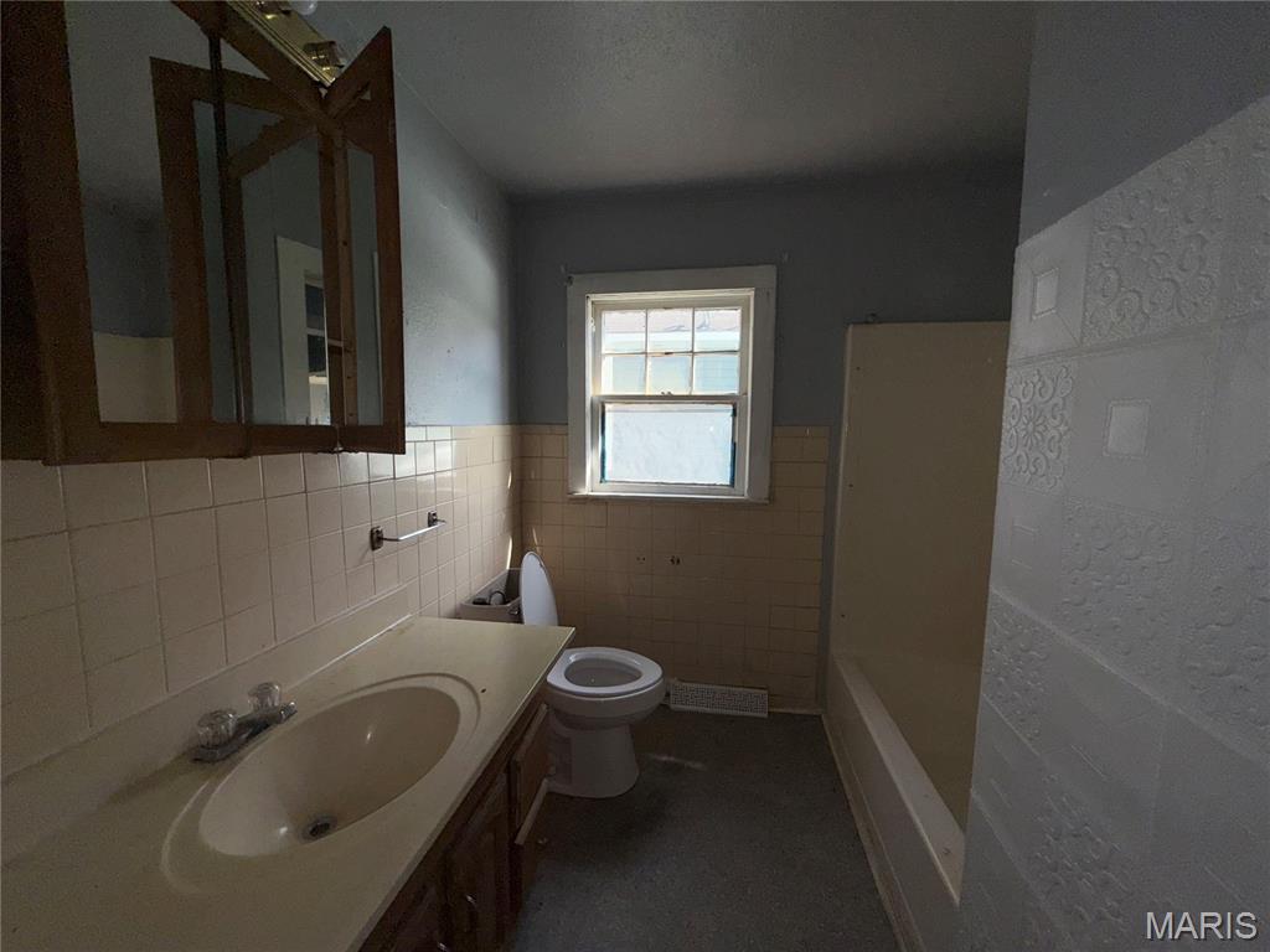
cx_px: 635
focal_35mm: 14
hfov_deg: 102.1
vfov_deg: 85.7
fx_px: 514
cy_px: 476
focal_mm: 2.22
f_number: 2.2
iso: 16
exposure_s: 1/138
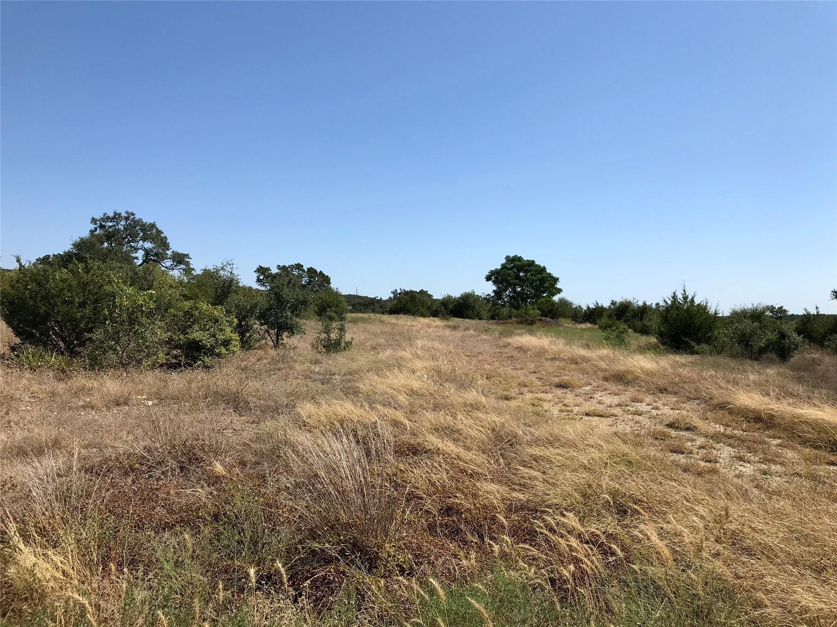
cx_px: 418
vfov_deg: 49.7
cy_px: 314
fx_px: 677
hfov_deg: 63.4
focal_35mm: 28
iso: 20
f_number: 1.8
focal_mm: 3.99
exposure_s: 1/3546
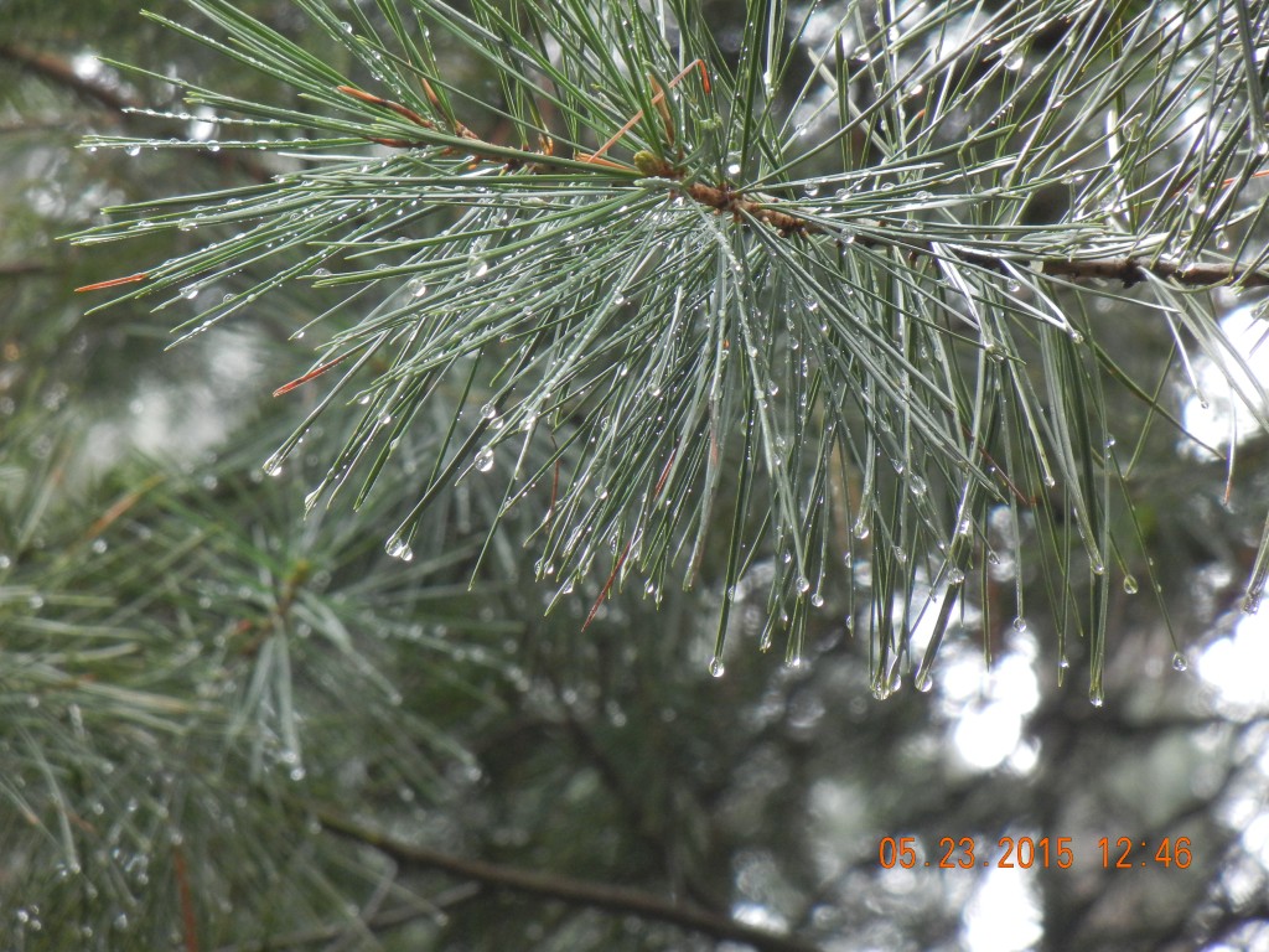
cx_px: 634
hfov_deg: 6.6
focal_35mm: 300
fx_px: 10998
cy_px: 476
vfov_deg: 5.0
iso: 400
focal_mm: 54
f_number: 5.6
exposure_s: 1/38.2
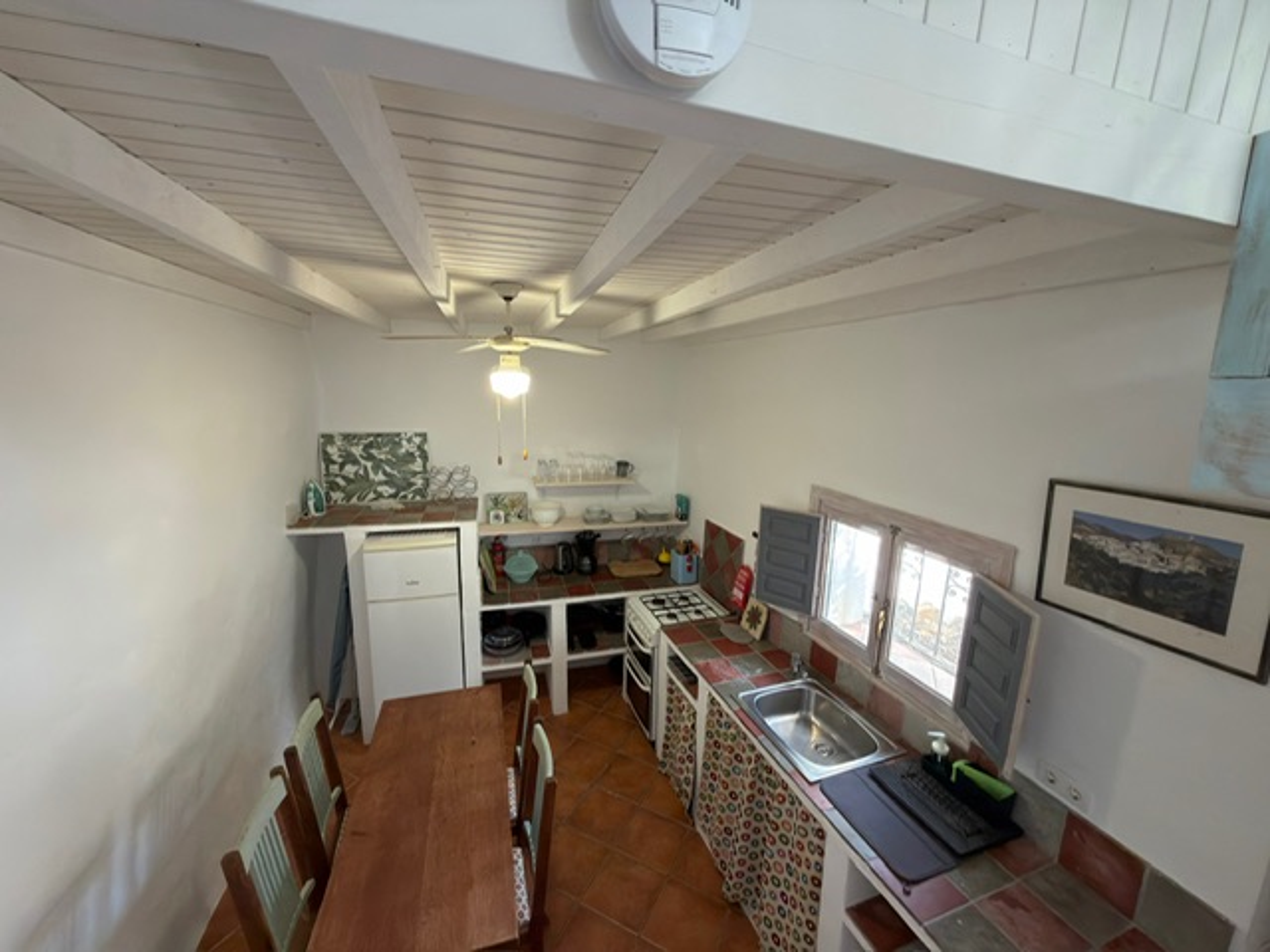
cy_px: 476
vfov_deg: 85.7
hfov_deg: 102.1
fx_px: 514
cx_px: 635
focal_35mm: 14
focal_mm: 2.22
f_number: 2.2
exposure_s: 1/30
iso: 250
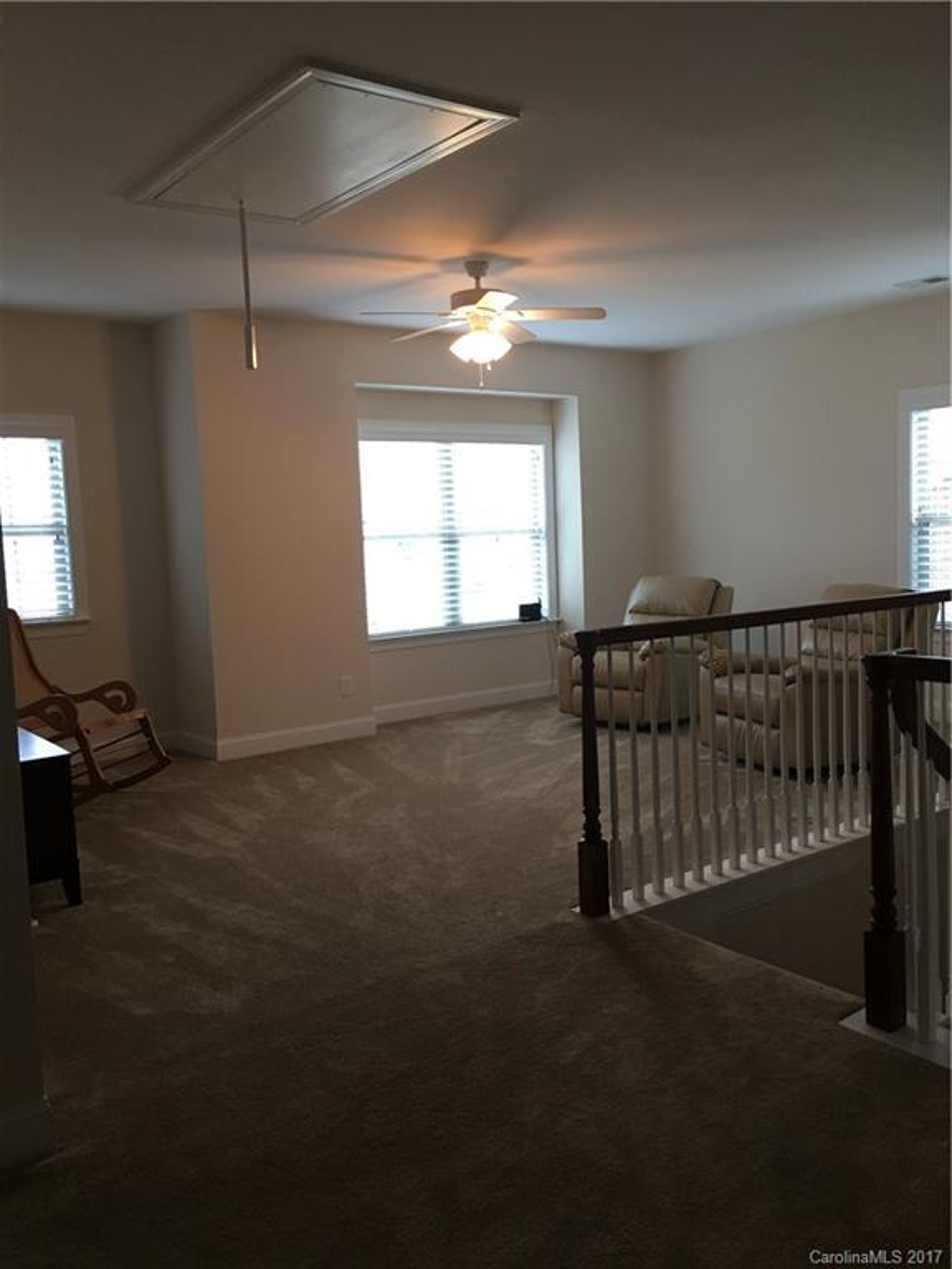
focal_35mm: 29
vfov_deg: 61.7
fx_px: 1063
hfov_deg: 48.2
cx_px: 476
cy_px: 634
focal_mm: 4.15
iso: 50
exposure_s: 1/15
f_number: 2.2
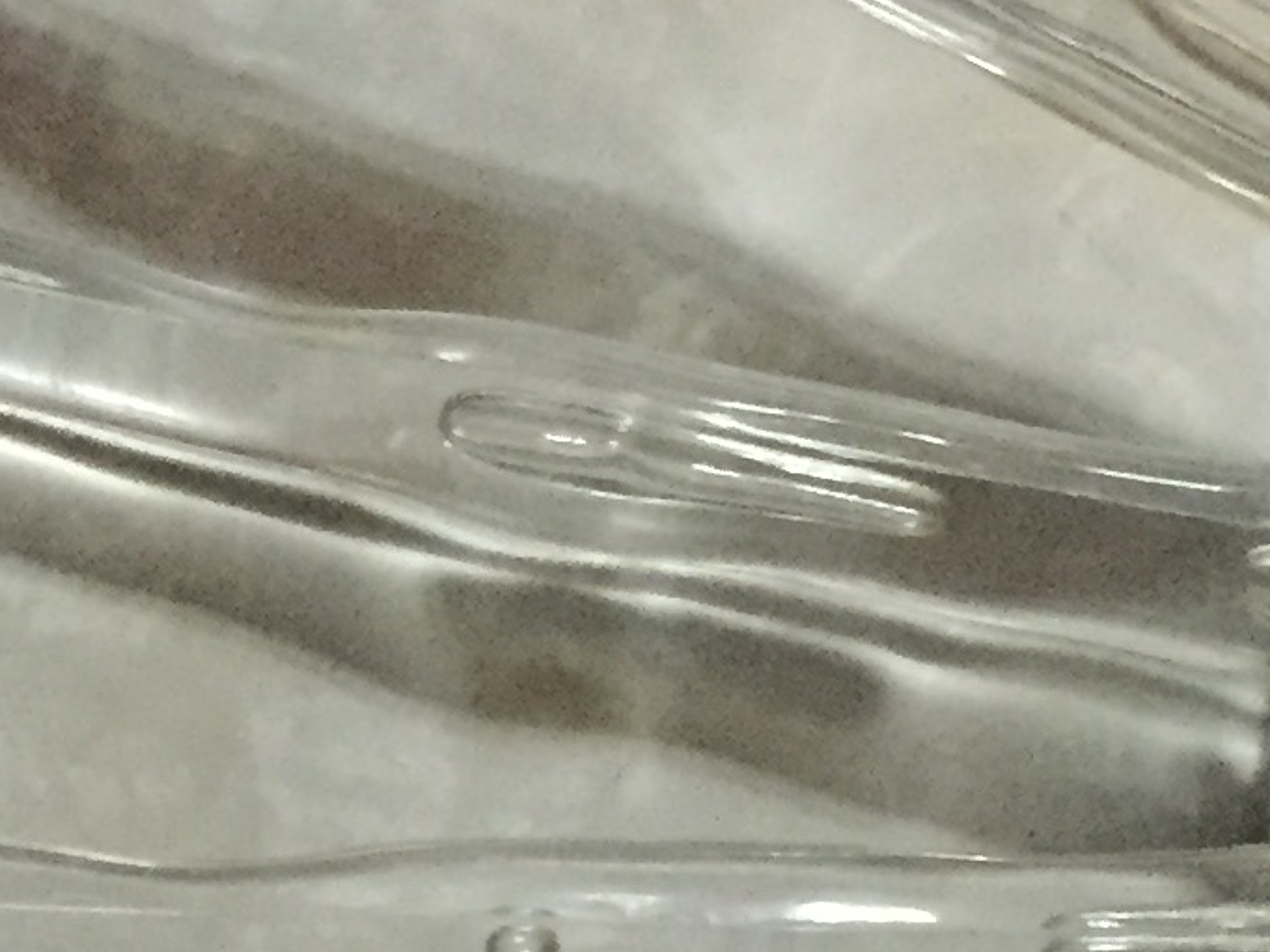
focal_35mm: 139
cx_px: 466
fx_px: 5101
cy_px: 1030
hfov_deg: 14.2
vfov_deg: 10.6
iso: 400
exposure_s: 1/15
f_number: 2.2
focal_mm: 4.15
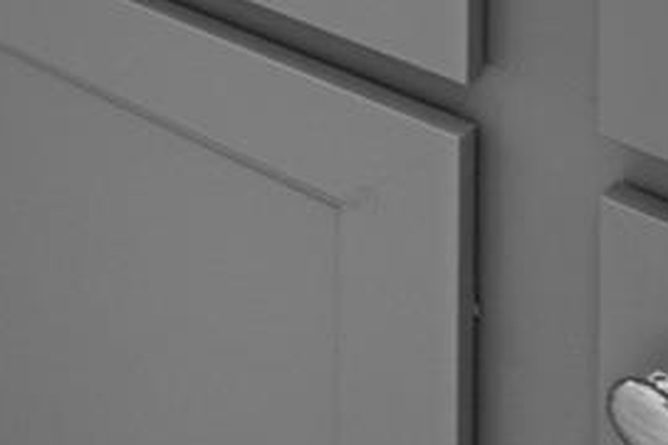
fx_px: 1651
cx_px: -267
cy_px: -761
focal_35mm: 89
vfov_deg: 11.4
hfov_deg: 20.3
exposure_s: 1/30
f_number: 4.5
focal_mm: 10
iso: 640
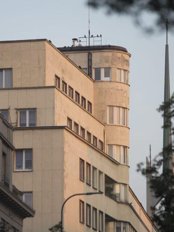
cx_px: 75
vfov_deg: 7.9
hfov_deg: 5.9
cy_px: 127
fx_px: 1675
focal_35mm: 250
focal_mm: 200
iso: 400
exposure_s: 1/640
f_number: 4
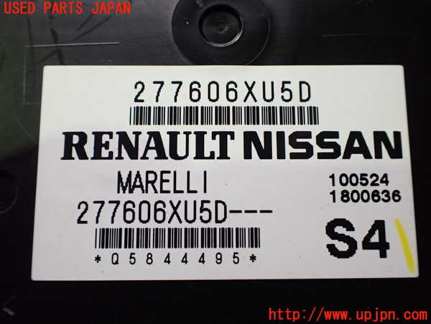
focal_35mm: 30
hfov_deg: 60.0
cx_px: 216
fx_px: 374
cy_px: 162
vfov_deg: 46.8
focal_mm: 5.4
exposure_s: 1/125
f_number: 2.3
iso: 800
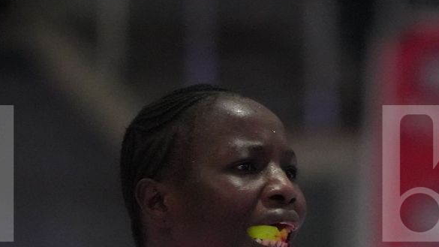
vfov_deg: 2.4
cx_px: 453
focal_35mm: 500
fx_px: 5820
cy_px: 439
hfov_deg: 4.3
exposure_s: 1/800
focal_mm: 155
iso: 12800
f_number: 2.8
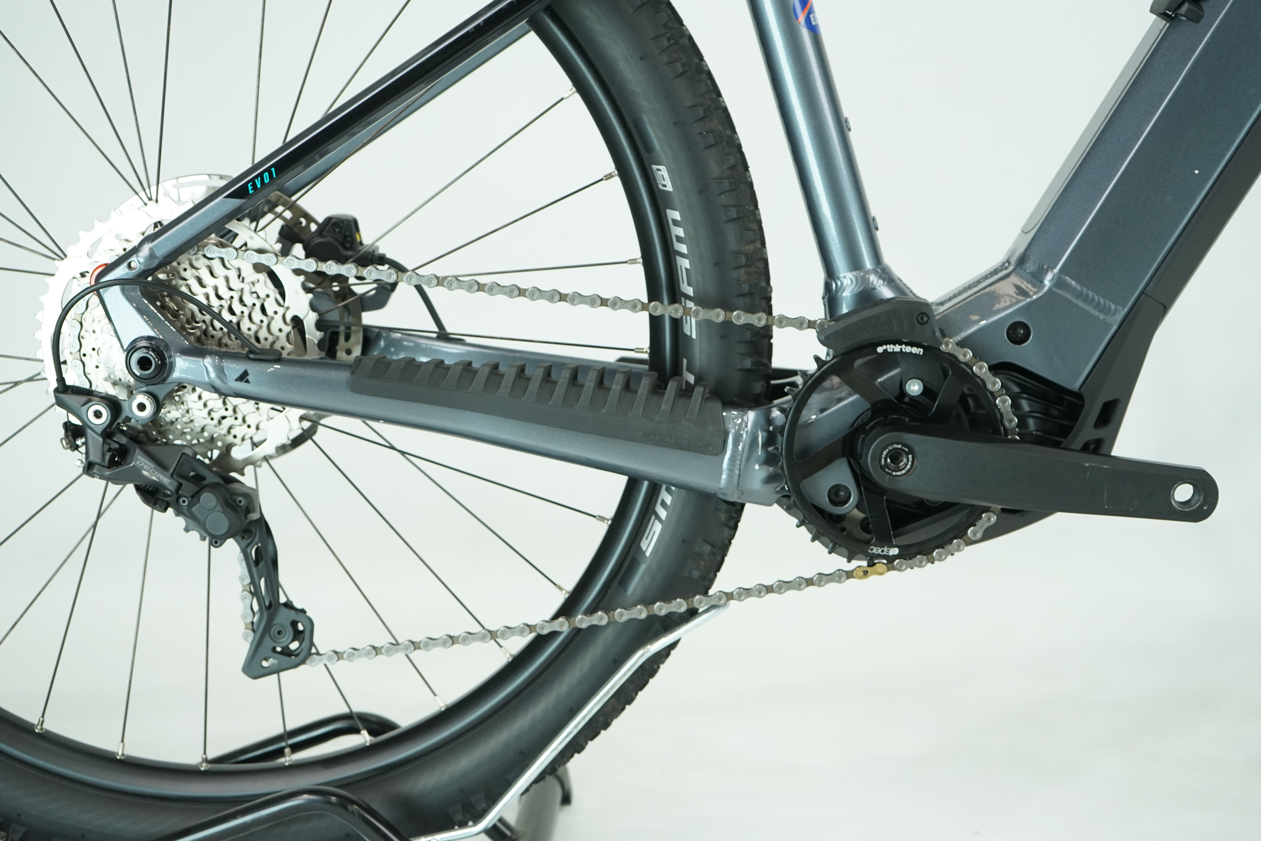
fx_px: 1716
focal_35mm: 49
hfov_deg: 40.3
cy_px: 420
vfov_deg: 27.5
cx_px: 630
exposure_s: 1/200
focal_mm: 49
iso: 1600
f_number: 5.6
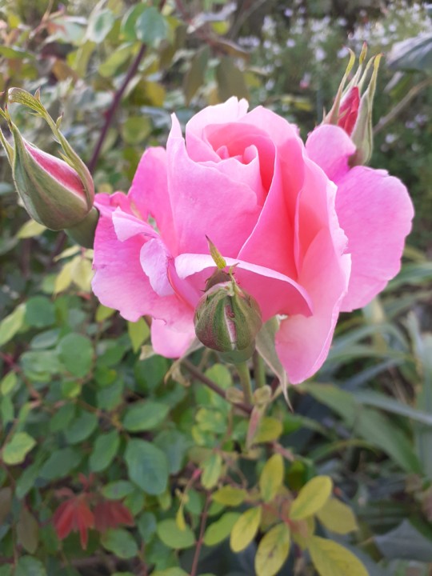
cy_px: 288
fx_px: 449
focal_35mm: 27
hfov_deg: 51.4
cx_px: 216
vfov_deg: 65.3
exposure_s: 1/189
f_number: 1.9
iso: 40
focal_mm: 3.6
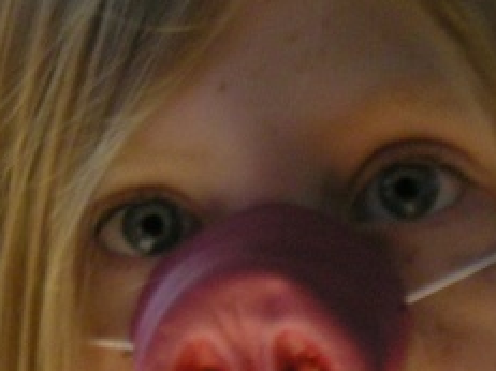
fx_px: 5156
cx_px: 288
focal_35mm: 360
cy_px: 242
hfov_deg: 5.5
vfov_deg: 4.1
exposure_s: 1/22.4
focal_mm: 17.4
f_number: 5
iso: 200
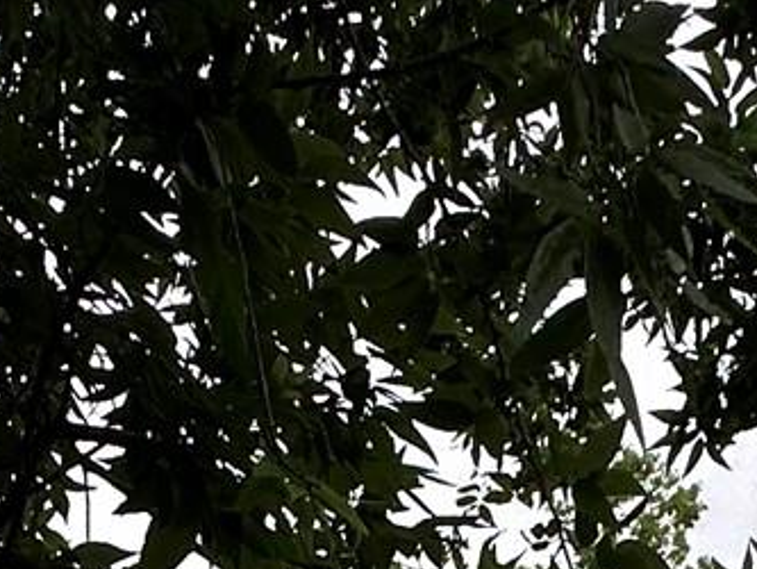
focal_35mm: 86
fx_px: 1881
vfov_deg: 12.4
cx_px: 221
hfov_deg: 22.6
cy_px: 1473
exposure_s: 1/299
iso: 40
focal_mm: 2.22
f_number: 2.2
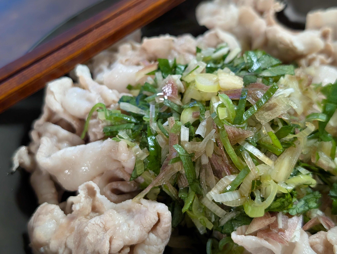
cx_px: 168
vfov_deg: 29.7
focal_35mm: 49
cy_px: 127
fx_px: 478
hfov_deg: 38.9
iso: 993
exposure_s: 1/120
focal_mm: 6.9
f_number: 1.68
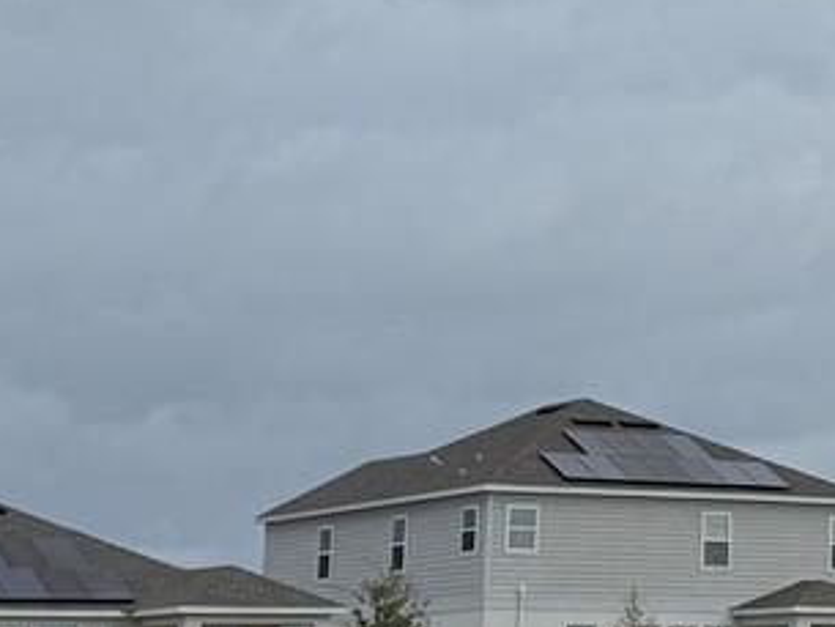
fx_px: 3041
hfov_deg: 15.2
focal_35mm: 126
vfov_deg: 11.6
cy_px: -101
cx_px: 931
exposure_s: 1/6173
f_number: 1.78
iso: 80
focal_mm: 6.76
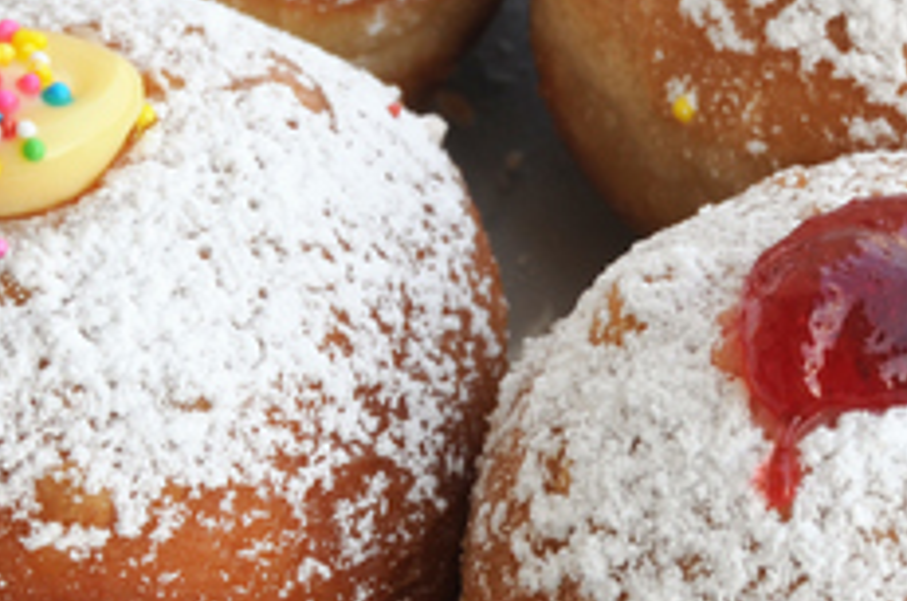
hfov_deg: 4.9
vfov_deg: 3.2
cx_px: 991
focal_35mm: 424
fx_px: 10660
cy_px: 196
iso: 200
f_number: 10
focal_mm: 90
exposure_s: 1/80
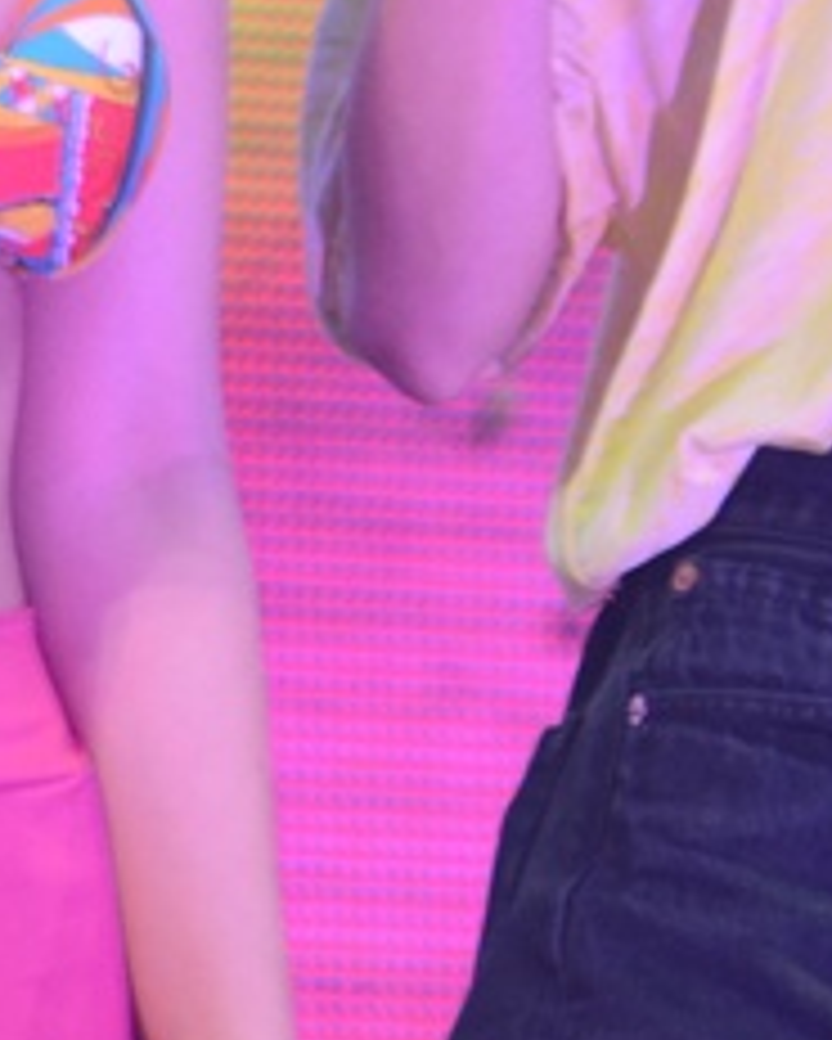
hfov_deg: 1.1
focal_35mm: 1461
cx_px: 1190
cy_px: 167
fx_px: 44940
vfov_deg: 1.3
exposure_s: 1/60
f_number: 5.6
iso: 1600
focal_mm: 300
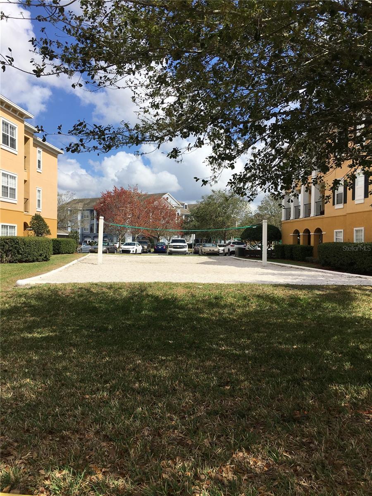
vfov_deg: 61.7
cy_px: 248
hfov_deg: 48.2
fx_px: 416
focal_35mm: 29
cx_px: 186
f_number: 2.2
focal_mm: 4.15
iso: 25
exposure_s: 1/2564
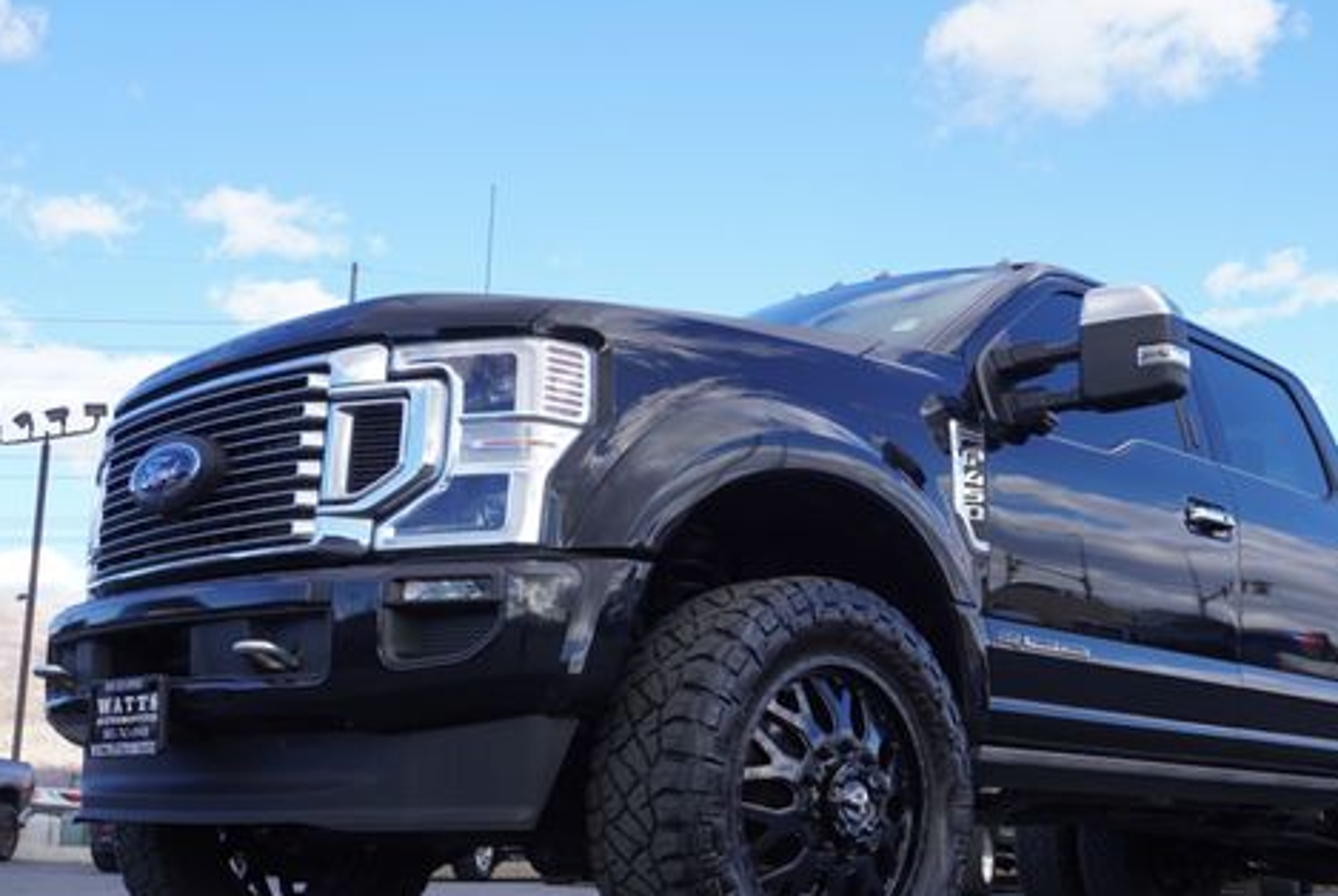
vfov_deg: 29.8
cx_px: 810
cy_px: 554
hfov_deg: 43.3
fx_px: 1675
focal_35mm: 45
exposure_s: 1/125
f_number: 6.3
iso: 100
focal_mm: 22
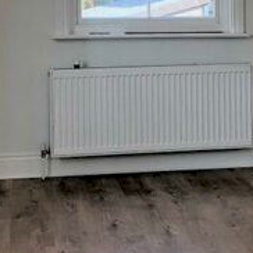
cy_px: 31
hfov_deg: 18.2
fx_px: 786
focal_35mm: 95
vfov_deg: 18.0
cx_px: 168
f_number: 1.8
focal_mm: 3.99
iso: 32
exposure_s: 1/120
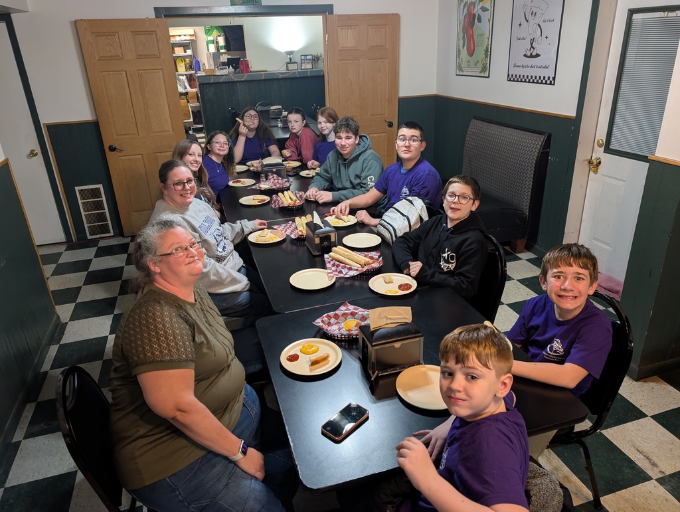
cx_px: 340
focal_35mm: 24
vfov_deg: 56.9
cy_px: 256
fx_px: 472
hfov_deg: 71.5
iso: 319
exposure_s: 1/40
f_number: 1.68
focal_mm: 6.9
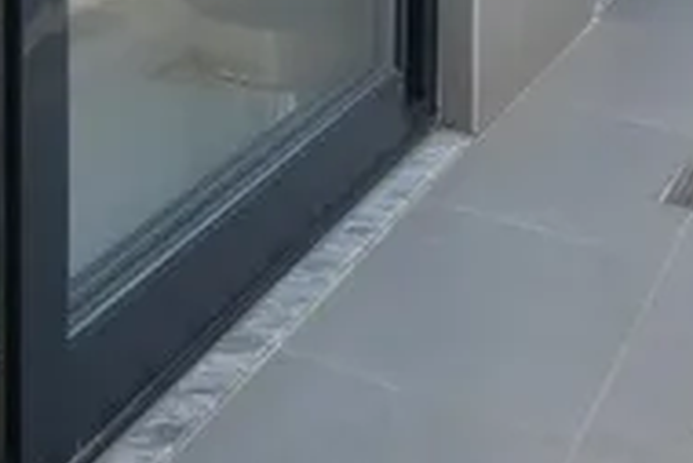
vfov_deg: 16.3
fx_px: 1291
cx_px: 212
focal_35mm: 67
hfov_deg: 29.8
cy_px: -427
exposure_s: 1/125
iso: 110
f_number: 5.6
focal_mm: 10
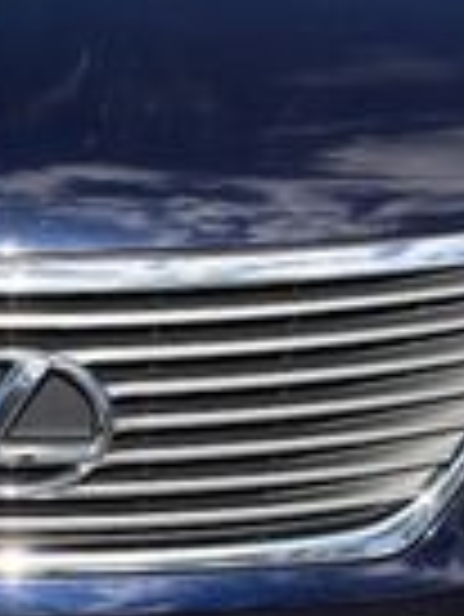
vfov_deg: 17.2
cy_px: 31
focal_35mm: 112
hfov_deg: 13.1
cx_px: 5
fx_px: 1999
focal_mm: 6.76
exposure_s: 1/3279
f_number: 1.78
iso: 80
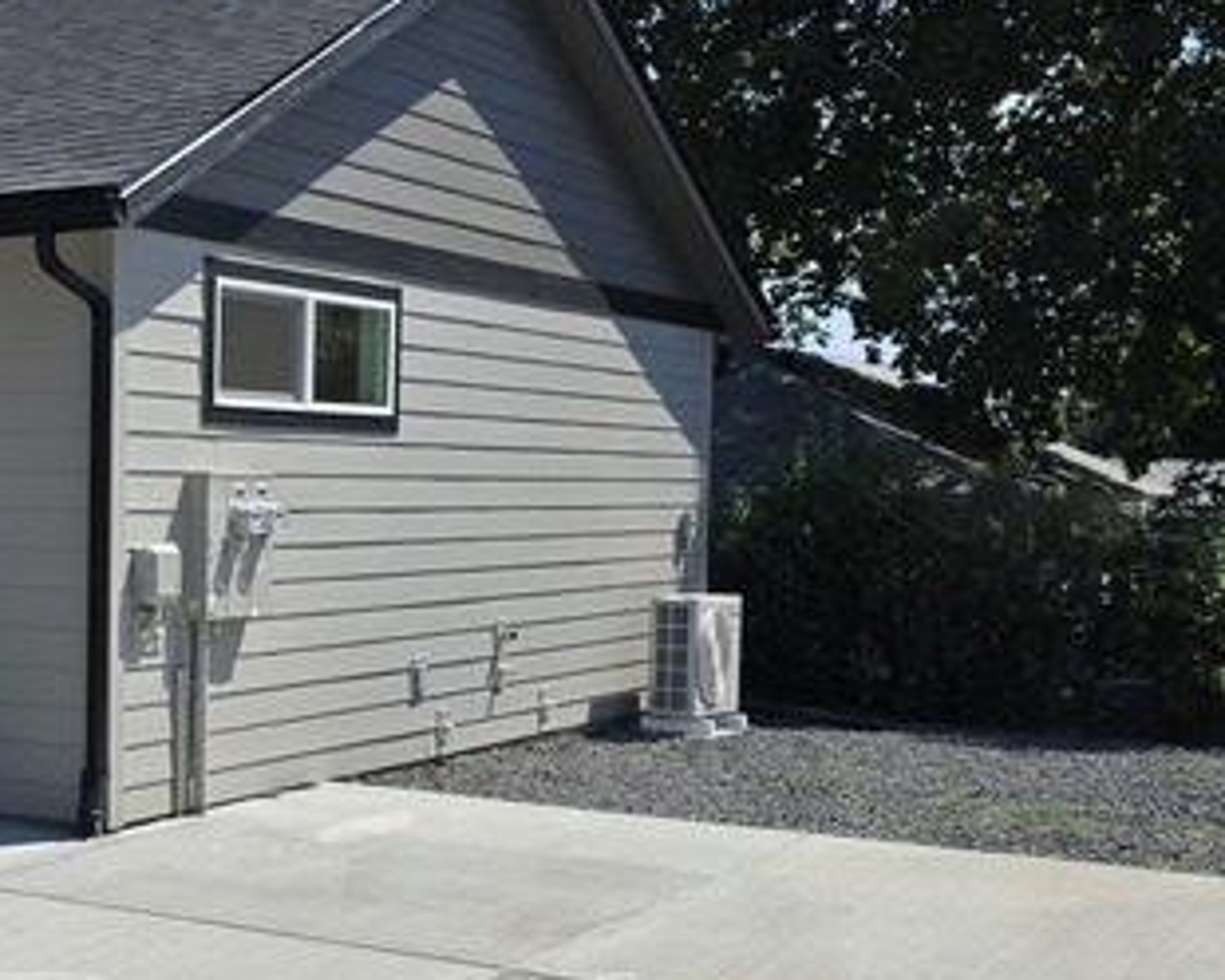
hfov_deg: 30.6
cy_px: 632
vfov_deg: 26.1
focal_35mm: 58
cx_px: 55
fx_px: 2103
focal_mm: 6.3
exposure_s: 1/885
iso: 12
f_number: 1.7
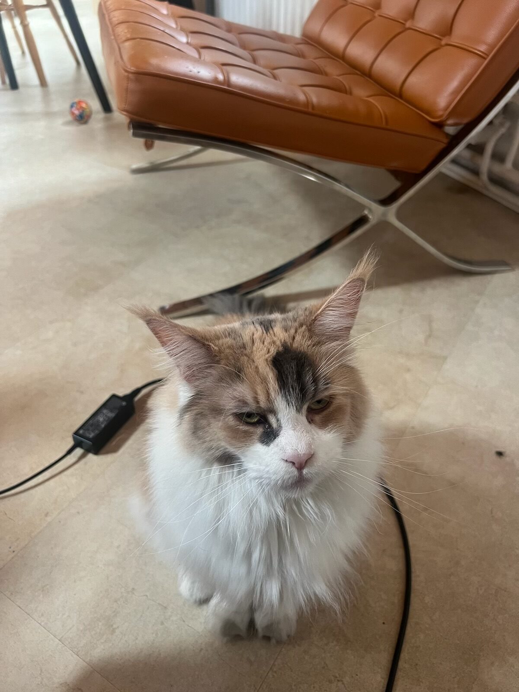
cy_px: 346
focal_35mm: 26
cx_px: 260
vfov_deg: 67.3
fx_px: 520
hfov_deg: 53.1
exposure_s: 1/60
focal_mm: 5.7
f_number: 1.5
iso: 320
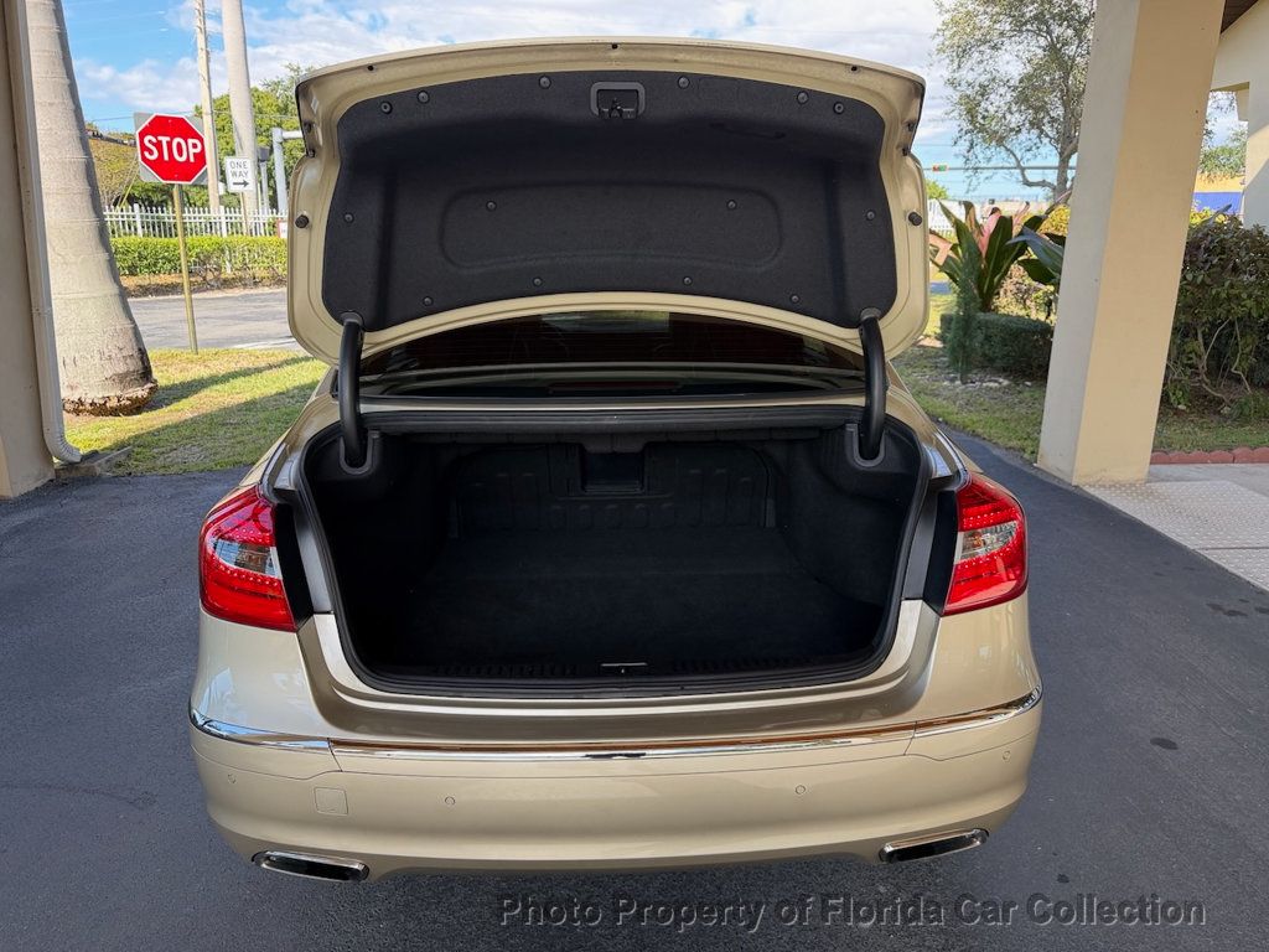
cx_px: 634
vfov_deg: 56.8
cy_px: 476
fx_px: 880
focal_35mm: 24
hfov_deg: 71.6
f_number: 1.78
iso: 100
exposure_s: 1/750
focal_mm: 6.76
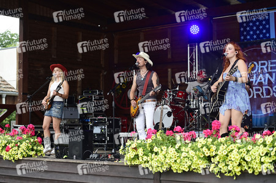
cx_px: 138
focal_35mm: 70
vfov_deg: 19.4
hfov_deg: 28.9
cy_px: 92
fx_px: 536
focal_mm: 70
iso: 400
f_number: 3.2
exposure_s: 1/500
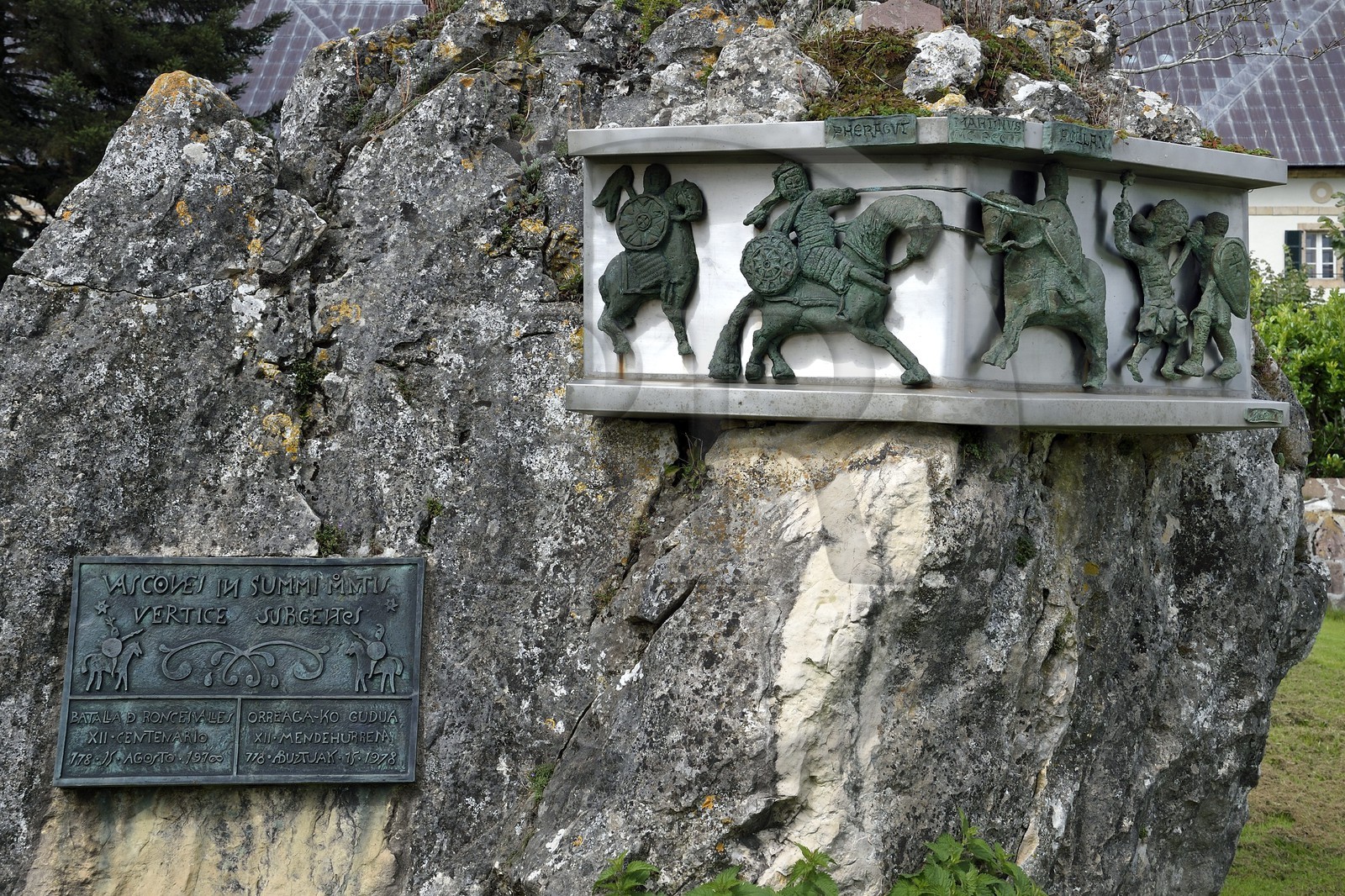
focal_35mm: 44
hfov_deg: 44.5
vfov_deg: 30.5
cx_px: 672
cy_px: 448
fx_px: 1643
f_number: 11
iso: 200
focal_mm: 44
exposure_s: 1/250
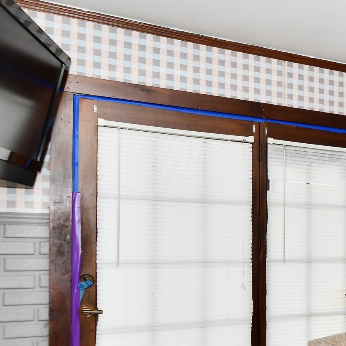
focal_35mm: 47
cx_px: 414
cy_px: 276
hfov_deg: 30.6
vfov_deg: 34.9
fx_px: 531
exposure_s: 1/60
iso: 640
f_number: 6.3
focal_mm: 15
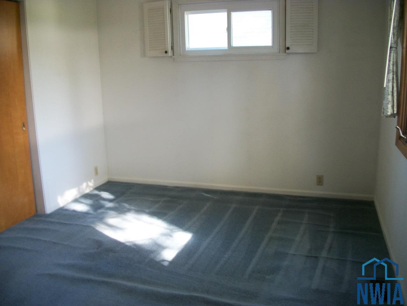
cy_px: 153
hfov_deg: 56.8
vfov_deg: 44.2
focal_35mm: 32
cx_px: 204
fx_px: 376
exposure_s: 1/25
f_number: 2.9
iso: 160
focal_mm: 5.7
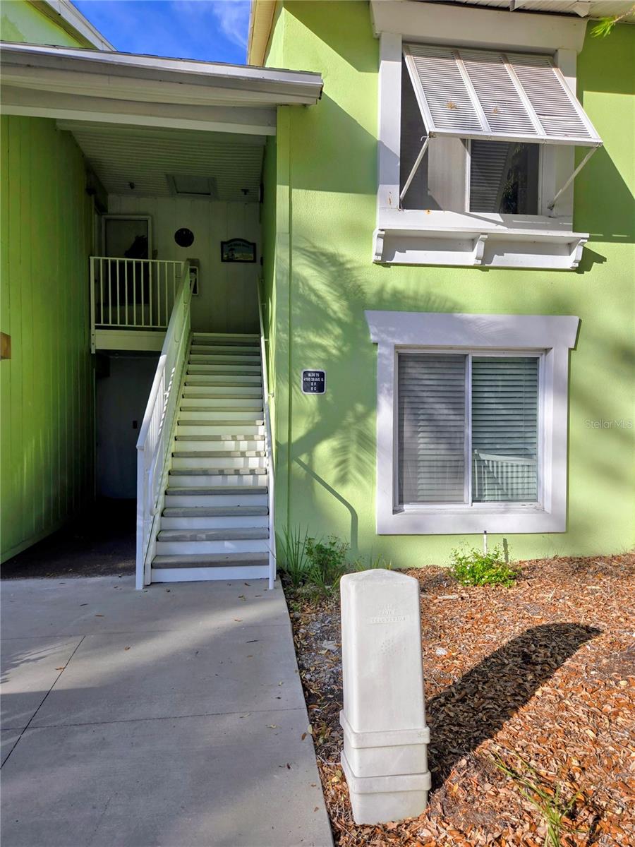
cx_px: 318
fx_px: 563
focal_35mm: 23
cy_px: 424
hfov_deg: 58.9
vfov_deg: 73.9
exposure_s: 1/1336
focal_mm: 5.4
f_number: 1.8
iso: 25
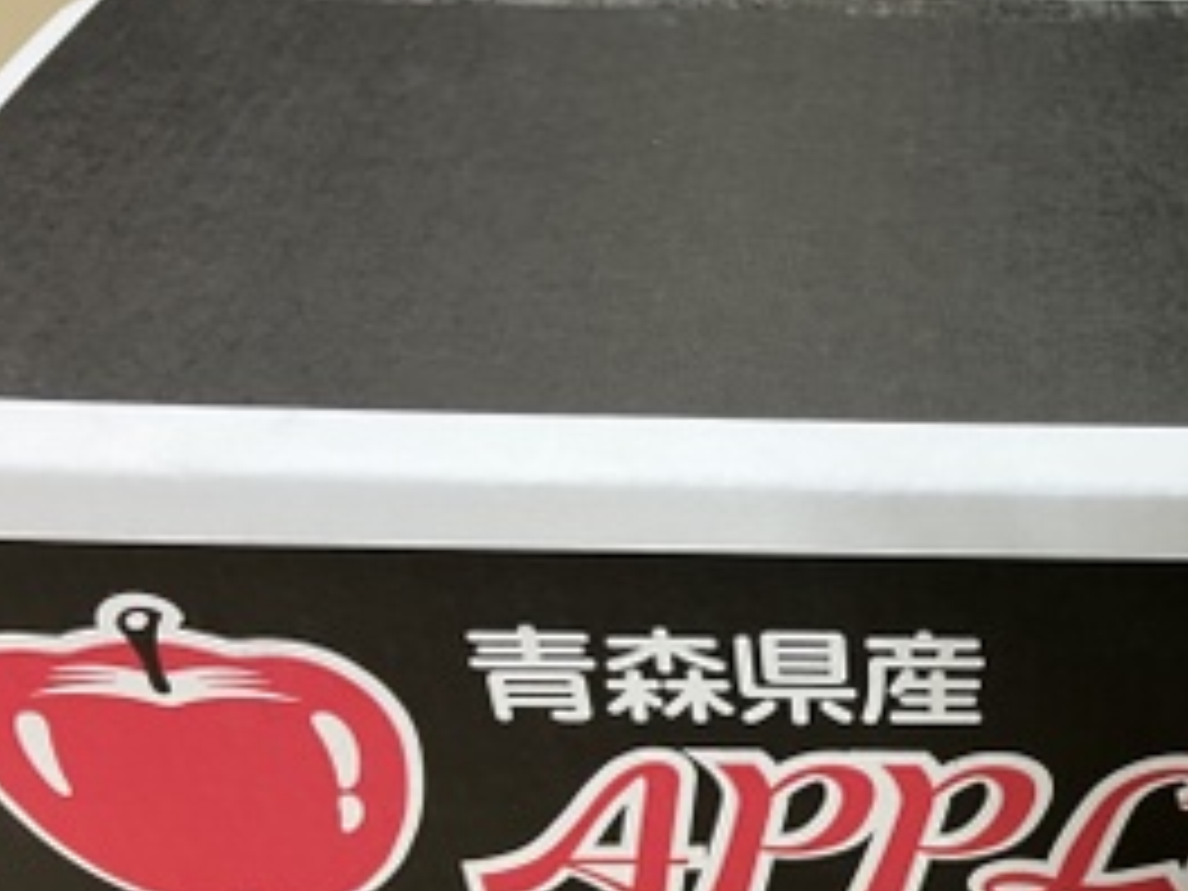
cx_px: 1048
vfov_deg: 28.4
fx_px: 1750
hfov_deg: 35.5
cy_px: 603
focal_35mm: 51
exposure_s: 1/50
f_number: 1.8
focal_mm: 3.99
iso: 125
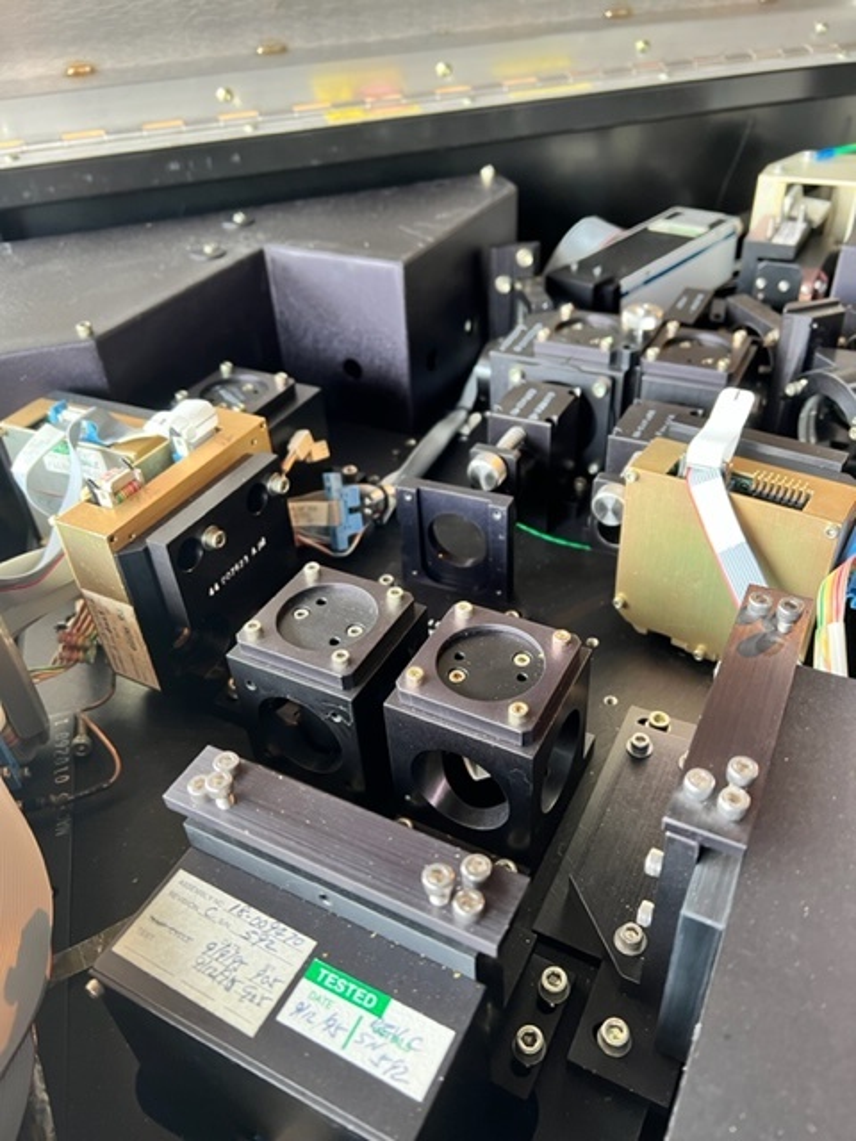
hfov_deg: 53.1
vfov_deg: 67.3
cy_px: 570
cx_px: 428
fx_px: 857
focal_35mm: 26
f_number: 1.5
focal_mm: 5.7
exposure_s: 1/60
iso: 160
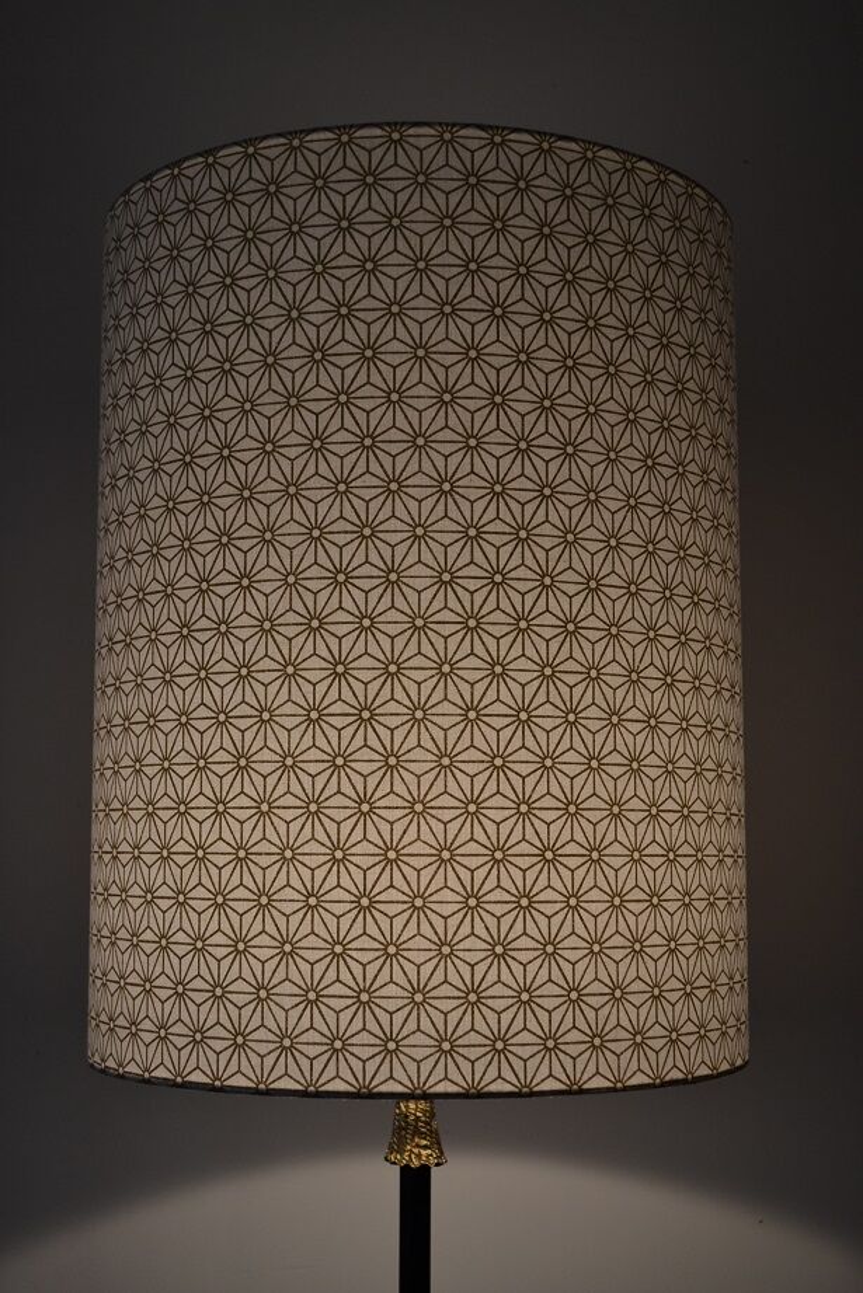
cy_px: 646
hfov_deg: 28.1
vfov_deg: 41.1
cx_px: 432
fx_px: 1725
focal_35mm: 48
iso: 400
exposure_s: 1/60
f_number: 4.8
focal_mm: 32
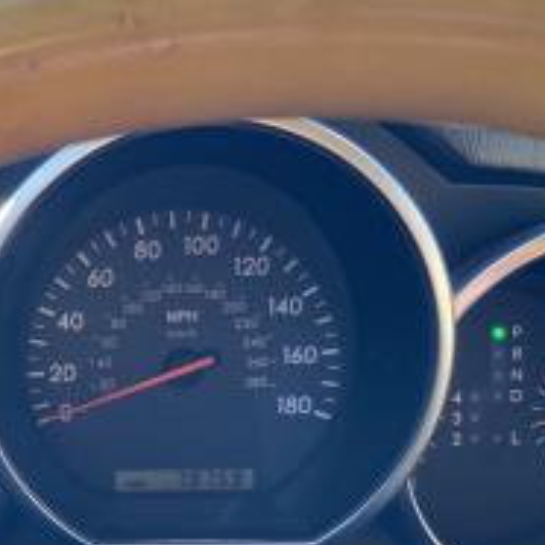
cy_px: 390
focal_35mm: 67
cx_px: 123
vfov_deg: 25.5
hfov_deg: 25.4
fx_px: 1193
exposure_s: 1/120
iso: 50
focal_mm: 3.99
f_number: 1.8
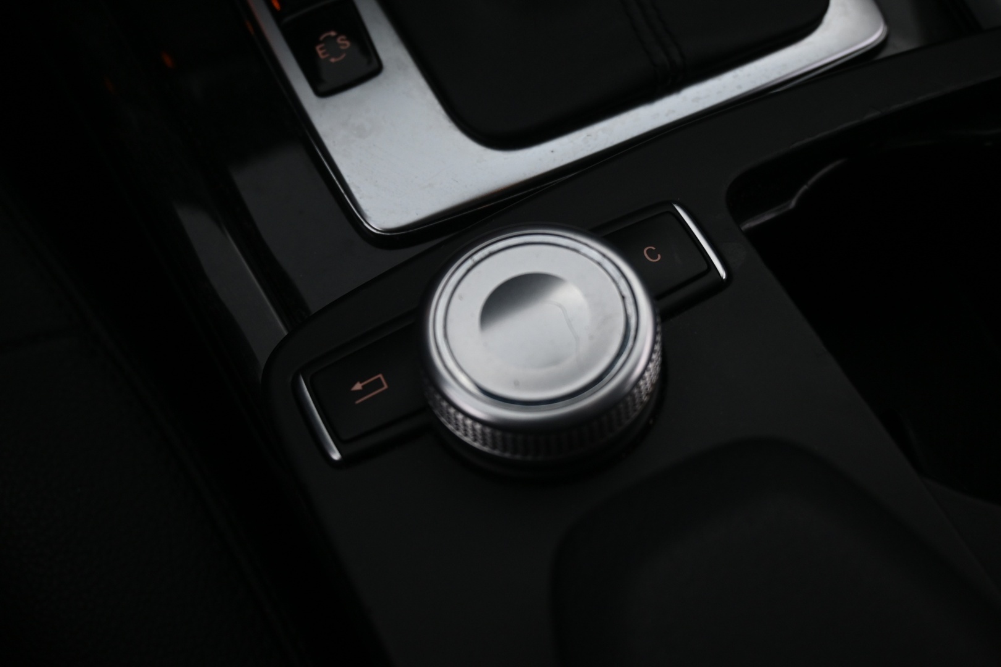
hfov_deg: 52.2
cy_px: 334
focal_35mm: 37
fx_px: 1022
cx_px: 500
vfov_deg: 36.2
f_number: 4.2
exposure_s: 1/40
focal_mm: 24.5
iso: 800
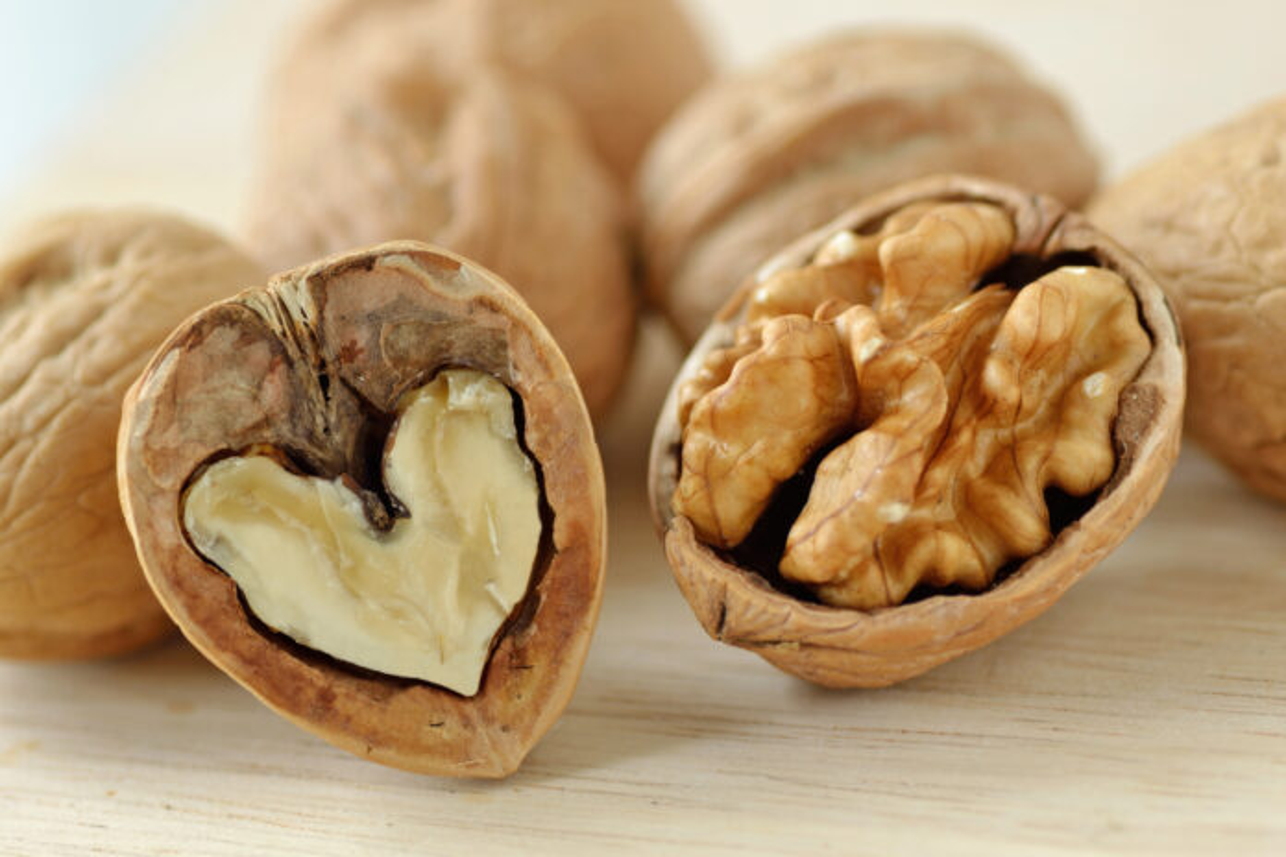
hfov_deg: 15.2
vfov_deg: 10.2
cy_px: 428
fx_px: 4822
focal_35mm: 135
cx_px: 643
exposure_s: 1/15
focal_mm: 90
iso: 100
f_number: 6.3
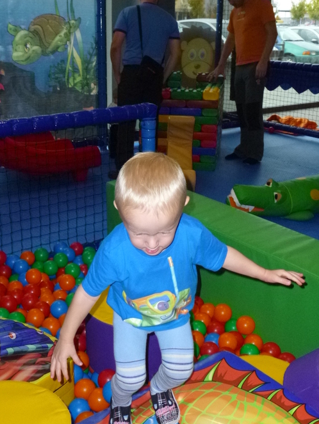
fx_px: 503
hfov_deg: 35.1
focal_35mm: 41
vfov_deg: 45.8
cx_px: 146
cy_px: 209
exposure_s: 1/125
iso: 400
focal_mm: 6
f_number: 3.5
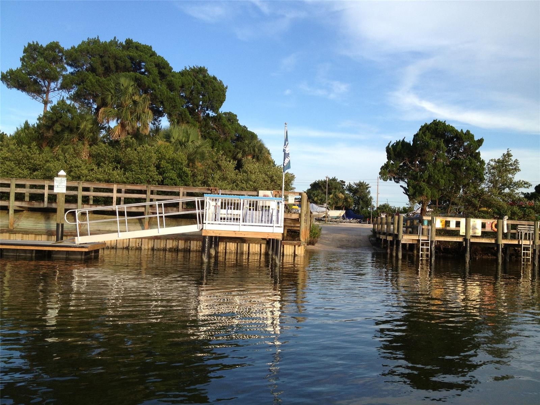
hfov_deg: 52.6
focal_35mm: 35
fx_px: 546
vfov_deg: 40.7
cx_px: 270
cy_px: 202
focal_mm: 4.28
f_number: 2.4
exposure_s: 1/435
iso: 50
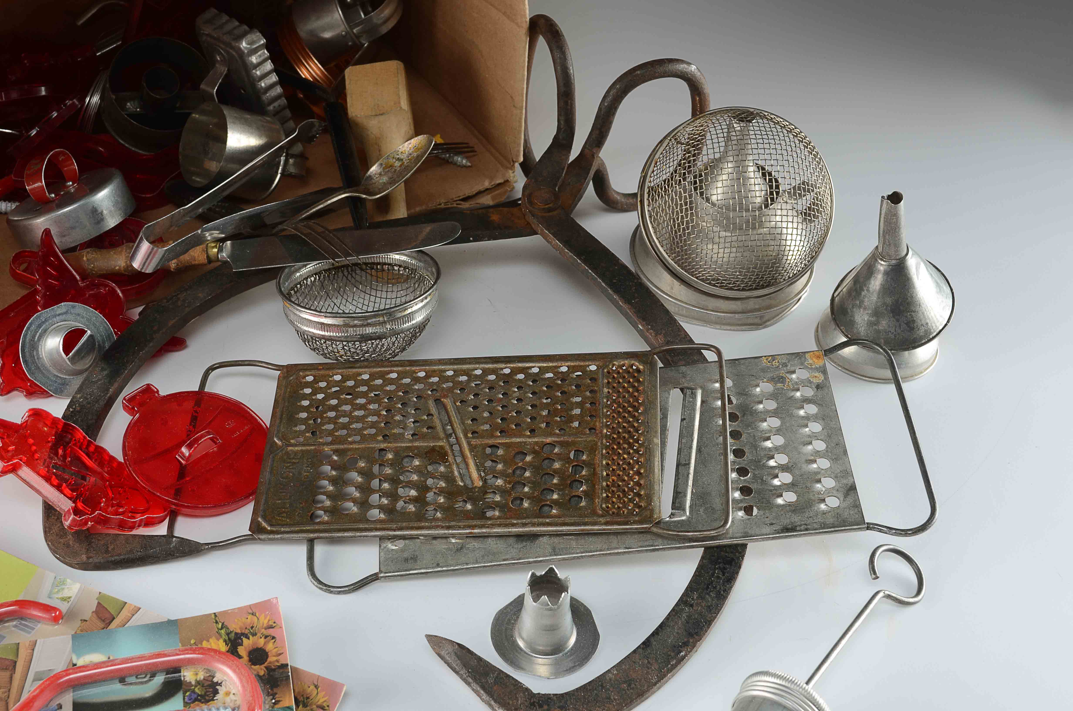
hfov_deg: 37.9
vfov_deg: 25.6
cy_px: 356
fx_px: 1562
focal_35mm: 52
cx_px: 536
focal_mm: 35
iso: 100
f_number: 10
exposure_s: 1/80
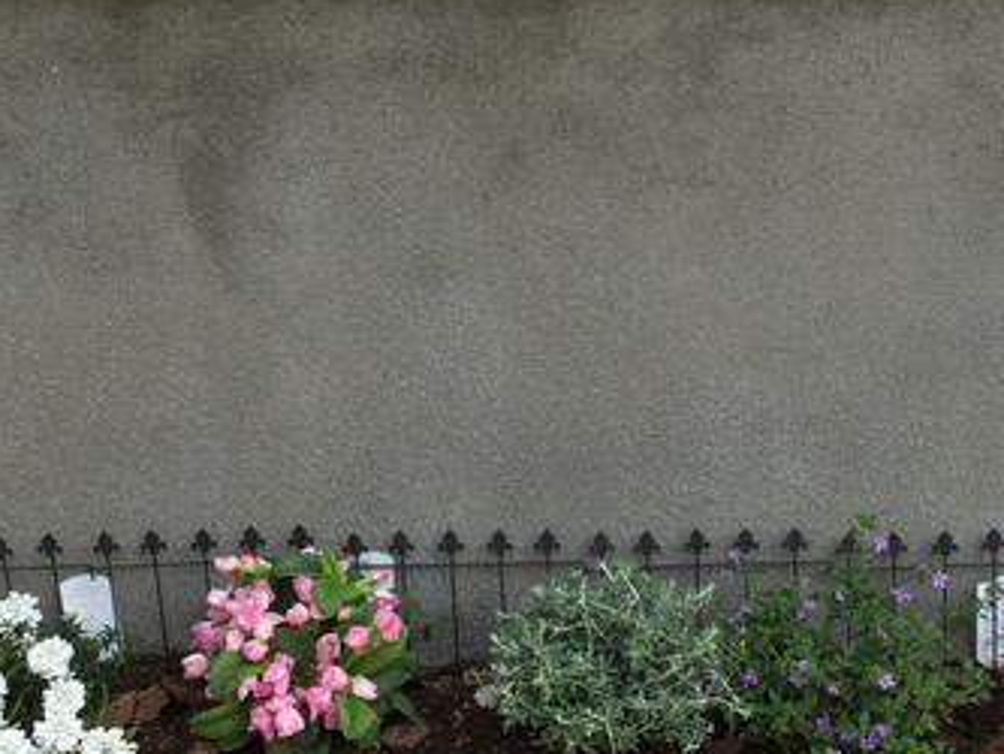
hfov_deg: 31.4
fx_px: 1770
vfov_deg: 24.0
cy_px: 418
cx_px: 660
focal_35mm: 61
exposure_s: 1/694
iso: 32
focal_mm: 4.15
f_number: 2.2
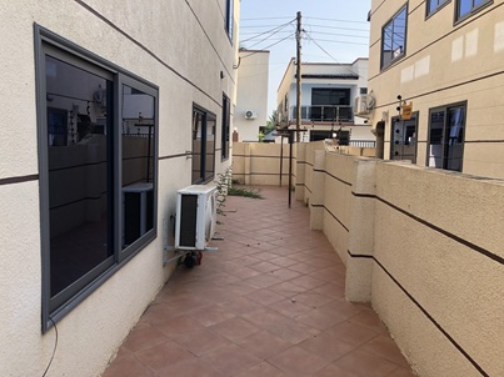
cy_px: 188
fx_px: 408
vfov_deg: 49.7
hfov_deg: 63.5
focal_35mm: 28
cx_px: 252
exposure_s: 1/371
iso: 20
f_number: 1.8
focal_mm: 3.99
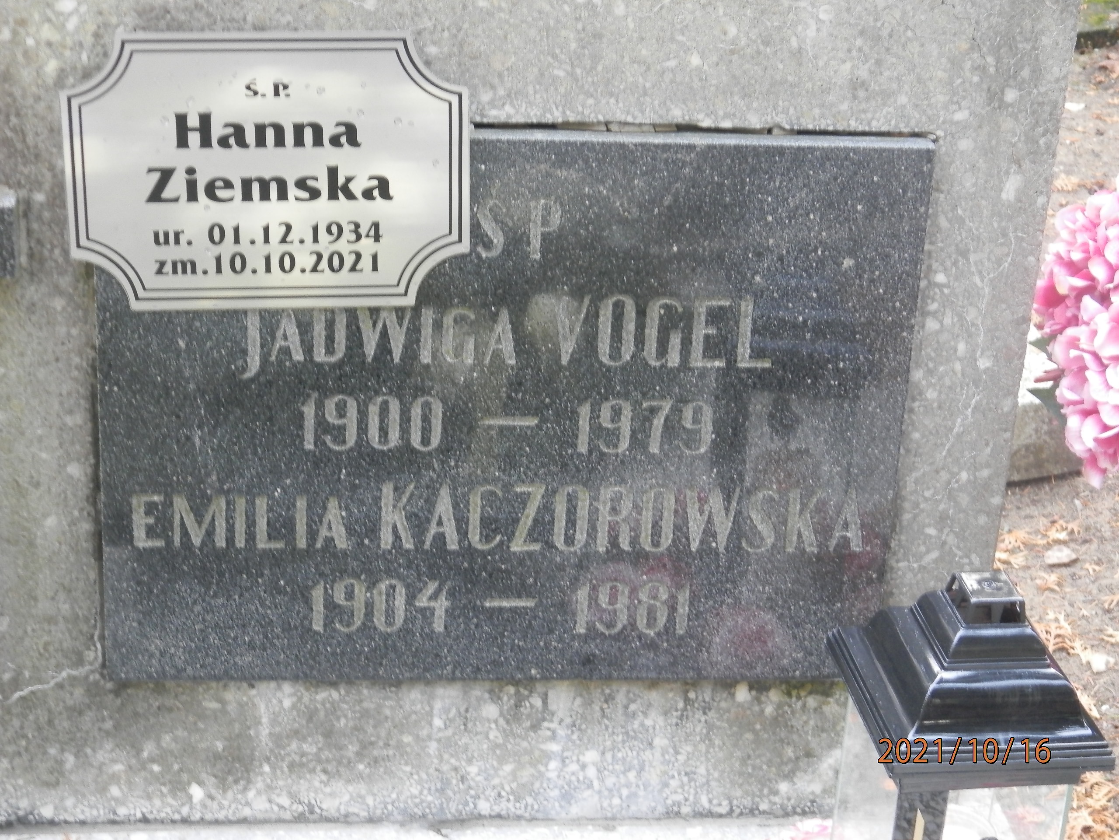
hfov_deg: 28.6
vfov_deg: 21.6
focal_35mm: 68
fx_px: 2198
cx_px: 560
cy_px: 420
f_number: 4
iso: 200
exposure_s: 1/15
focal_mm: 12.2
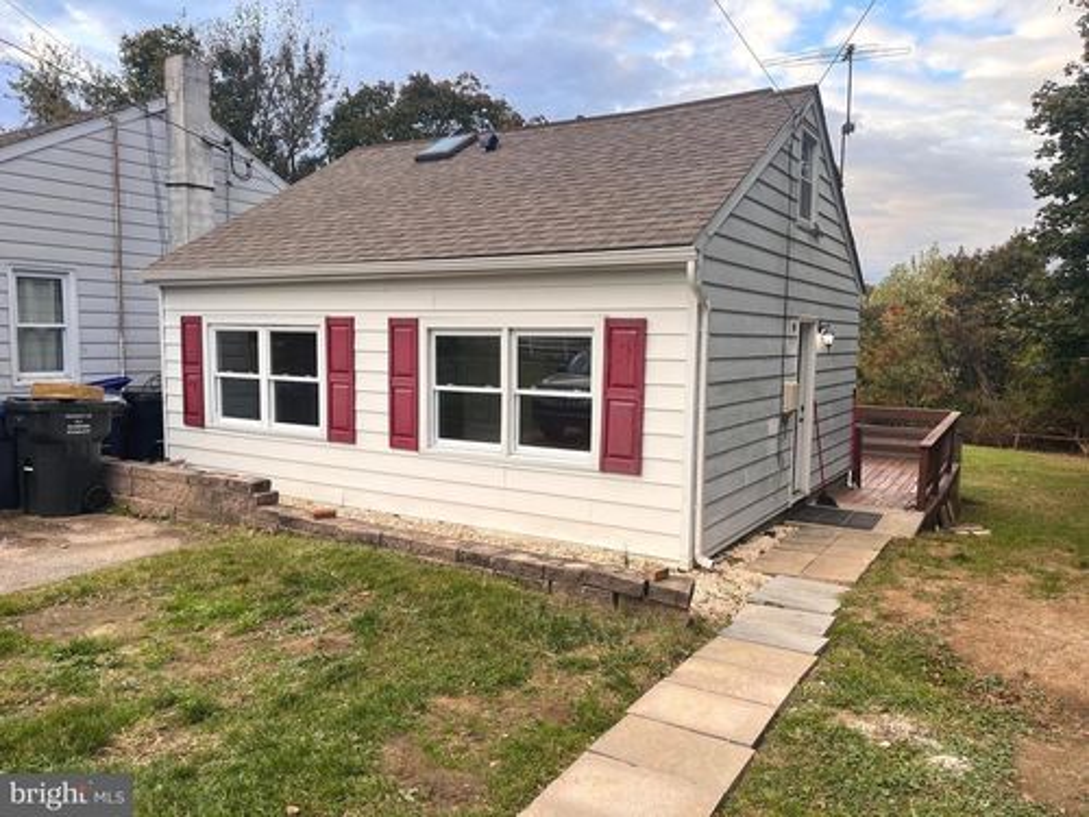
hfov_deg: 67.3
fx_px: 818
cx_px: 544
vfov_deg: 53.1
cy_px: 408
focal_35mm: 26
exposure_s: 1/205
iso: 40
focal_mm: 5.1
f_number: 1.6
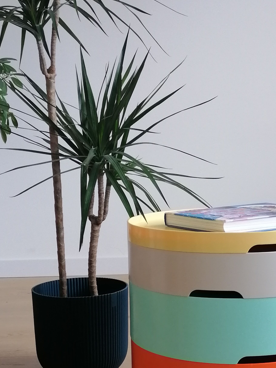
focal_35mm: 64
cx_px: 203
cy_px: 231
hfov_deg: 22.7
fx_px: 680
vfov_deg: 30.1
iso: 160
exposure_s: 1/33.3
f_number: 1.8
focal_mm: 5.4
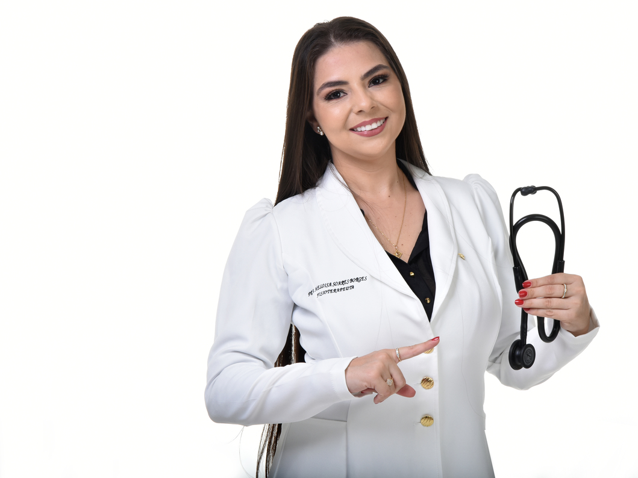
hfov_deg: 16.1
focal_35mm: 123
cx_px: 361
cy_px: 238
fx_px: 2258
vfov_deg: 12.1
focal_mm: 75
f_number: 14
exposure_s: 1/250
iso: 250
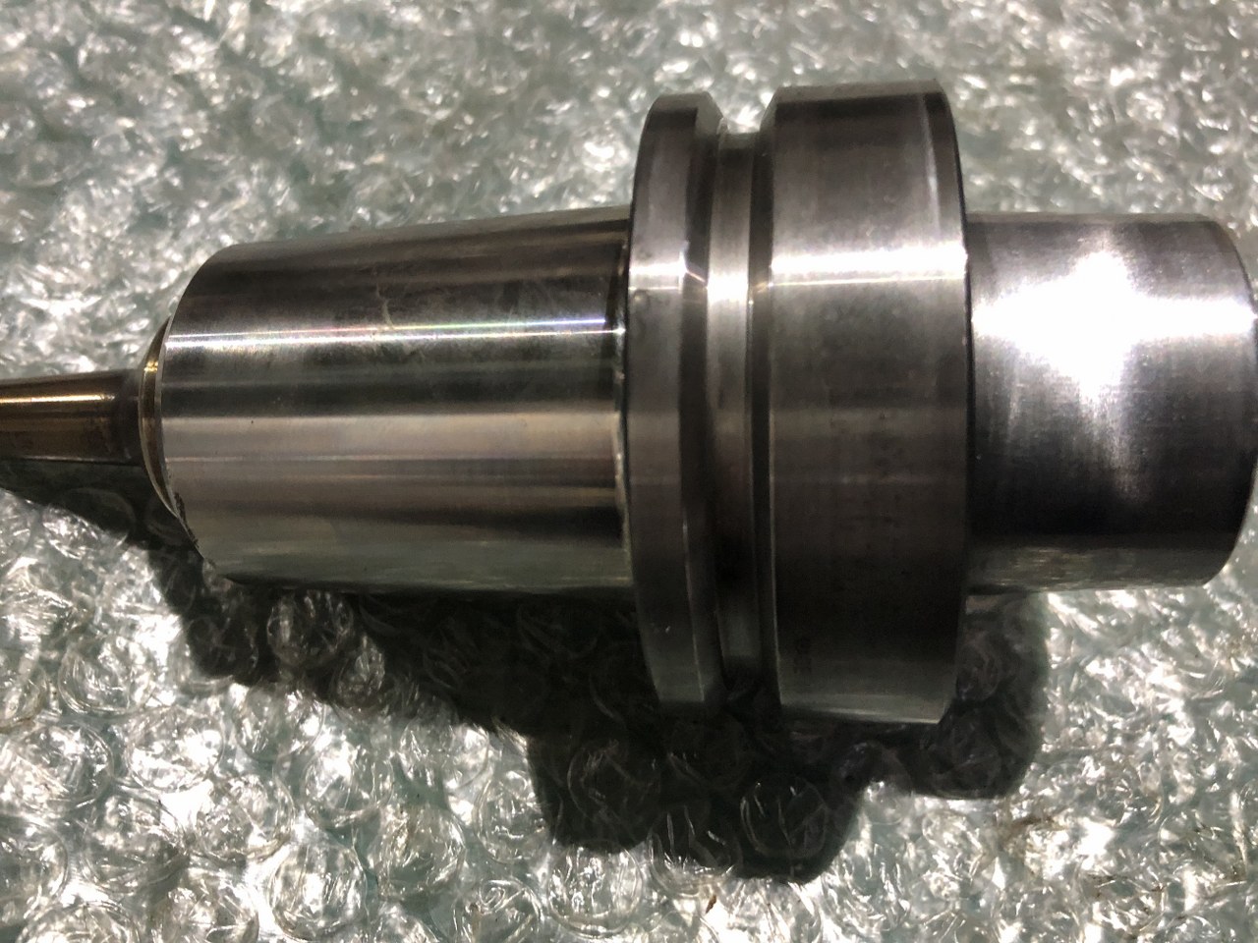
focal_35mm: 28
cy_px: 472
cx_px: 629
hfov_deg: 63.4
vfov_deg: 49.7
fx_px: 1018
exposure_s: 1/15
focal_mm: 3.99
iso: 80
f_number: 1.8
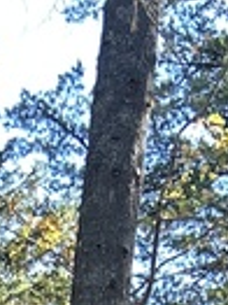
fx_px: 1786
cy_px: 1190
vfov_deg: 7.3
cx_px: -14
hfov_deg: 7.3
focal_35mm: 203
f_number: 1.5
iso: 40
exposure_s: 1/128
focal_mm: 5.7
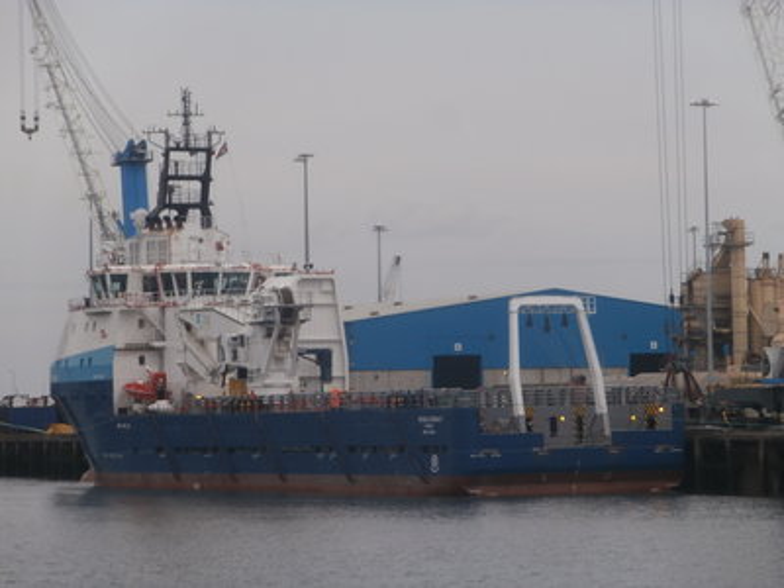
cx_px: 392
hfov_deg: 11.9
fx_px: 3760
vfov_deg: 8.9
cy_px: 294
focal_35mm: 166
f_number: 5.8
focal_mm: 29.39
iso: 100
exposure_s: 1/640
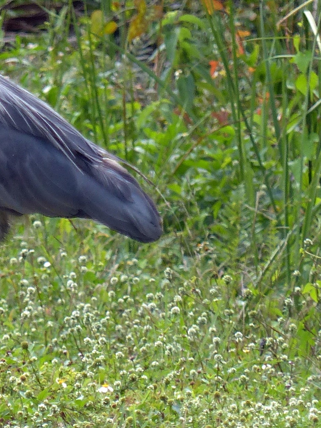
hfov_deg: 1.1
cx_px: -9
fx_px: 17319
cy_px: 163
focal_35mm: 1401
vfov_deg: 1.4
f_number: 4
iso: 100
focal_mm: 78.4
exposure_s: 1/320
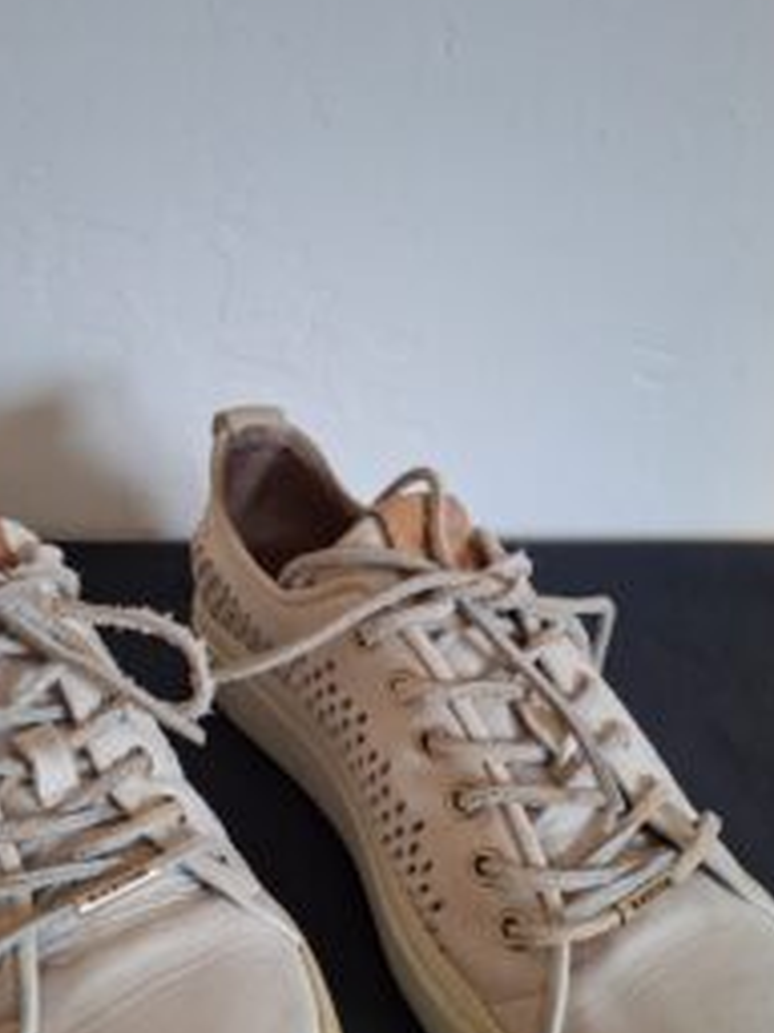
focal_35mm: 36
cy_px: 678
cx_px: 302
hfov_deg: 39.5
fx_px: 1073
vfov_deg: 50.5
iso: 500
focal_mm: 5.54
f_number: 1.8
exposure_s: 1/25
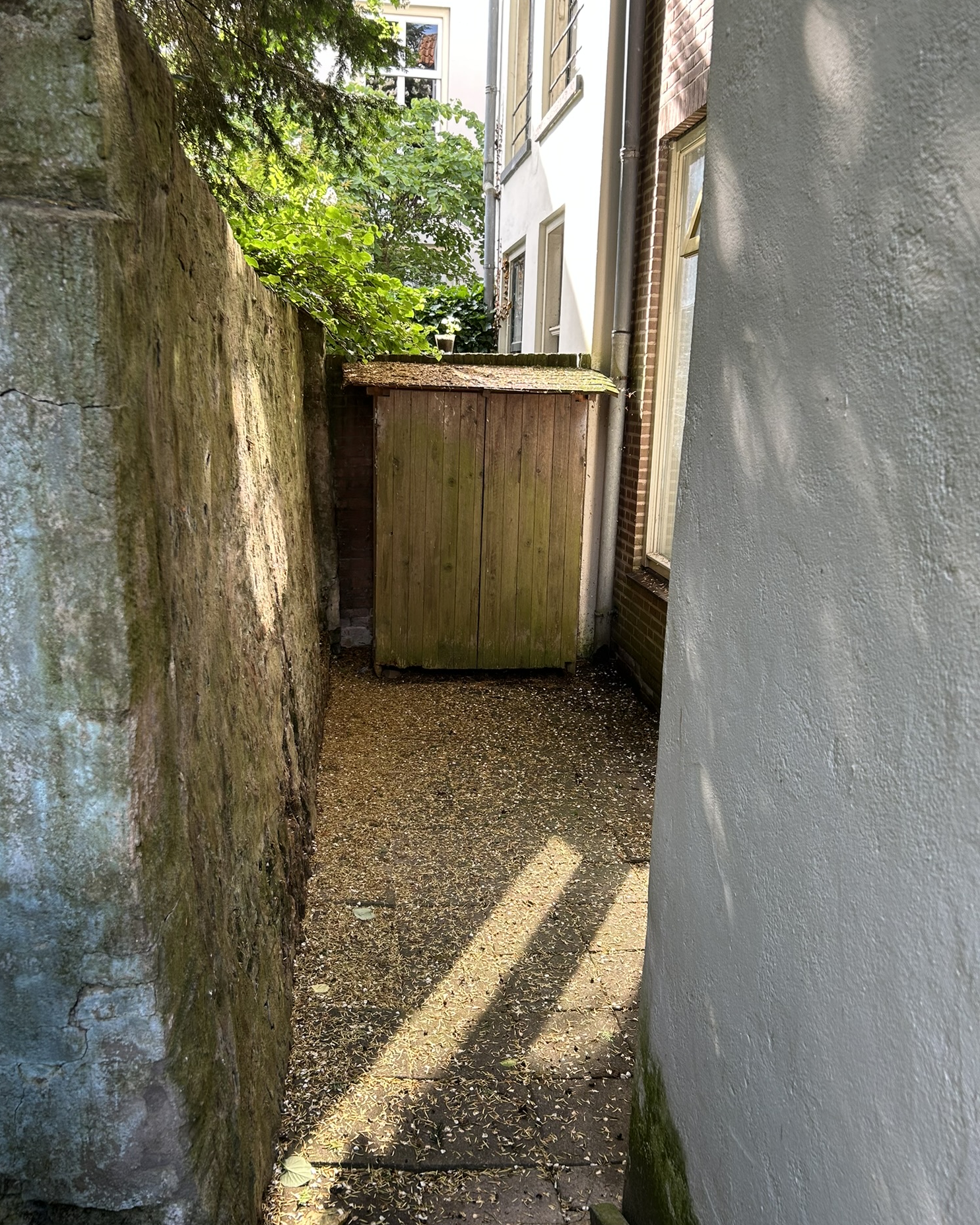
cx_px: 474
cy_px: 578
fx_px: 1015
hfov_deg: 51.5
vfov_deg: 62.2
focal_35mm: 28
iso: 40
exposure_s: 1/129
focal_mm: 5.7
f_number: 1.5
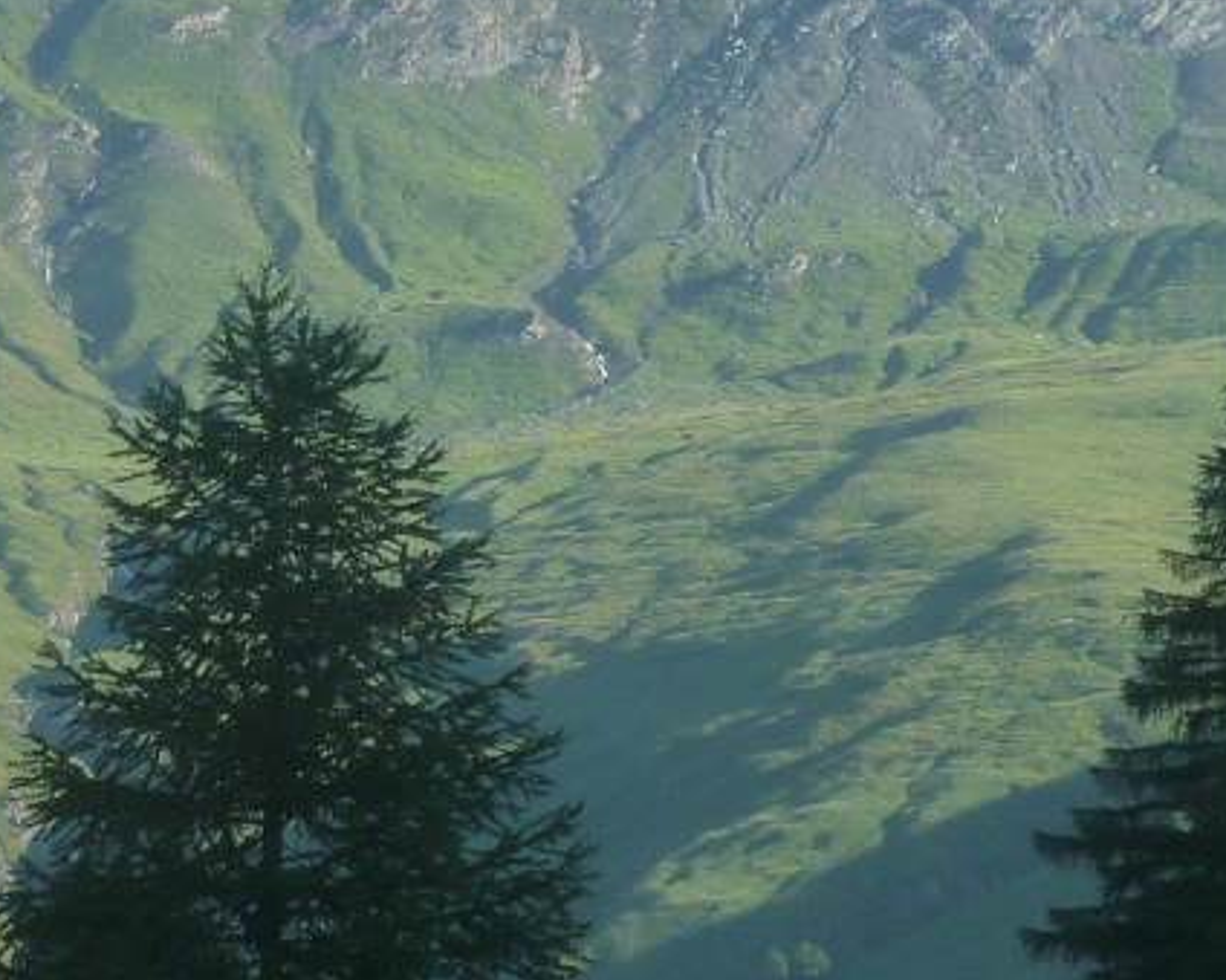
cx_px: 548
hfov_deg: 5.9
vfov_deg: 4.7
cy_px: -32
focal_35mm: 327
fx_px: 11862
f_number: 4.3
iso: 125
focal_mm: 17
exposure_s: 1/250
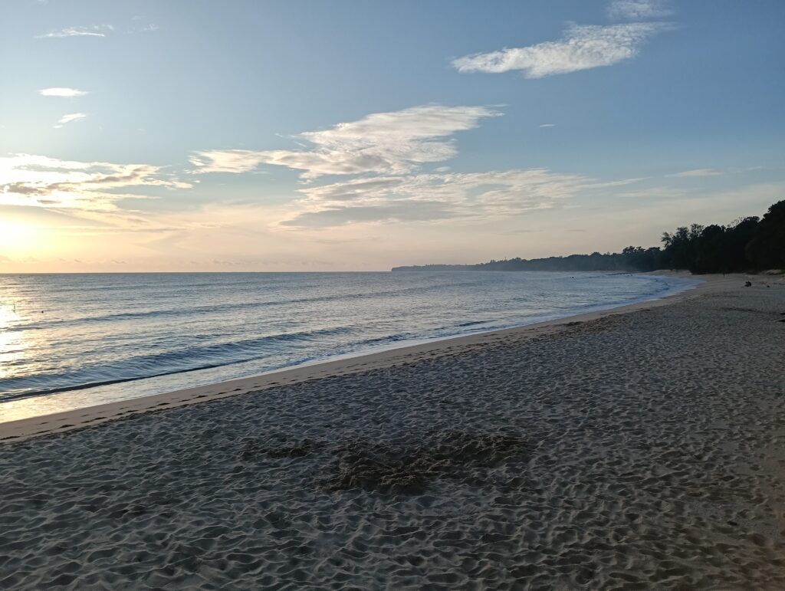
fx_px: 613
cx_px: 392
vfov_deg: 51.5
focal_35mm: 27
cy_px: 296
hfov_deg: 65.2
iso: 64
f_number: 1.8
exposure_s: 1/754
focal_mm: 3.98
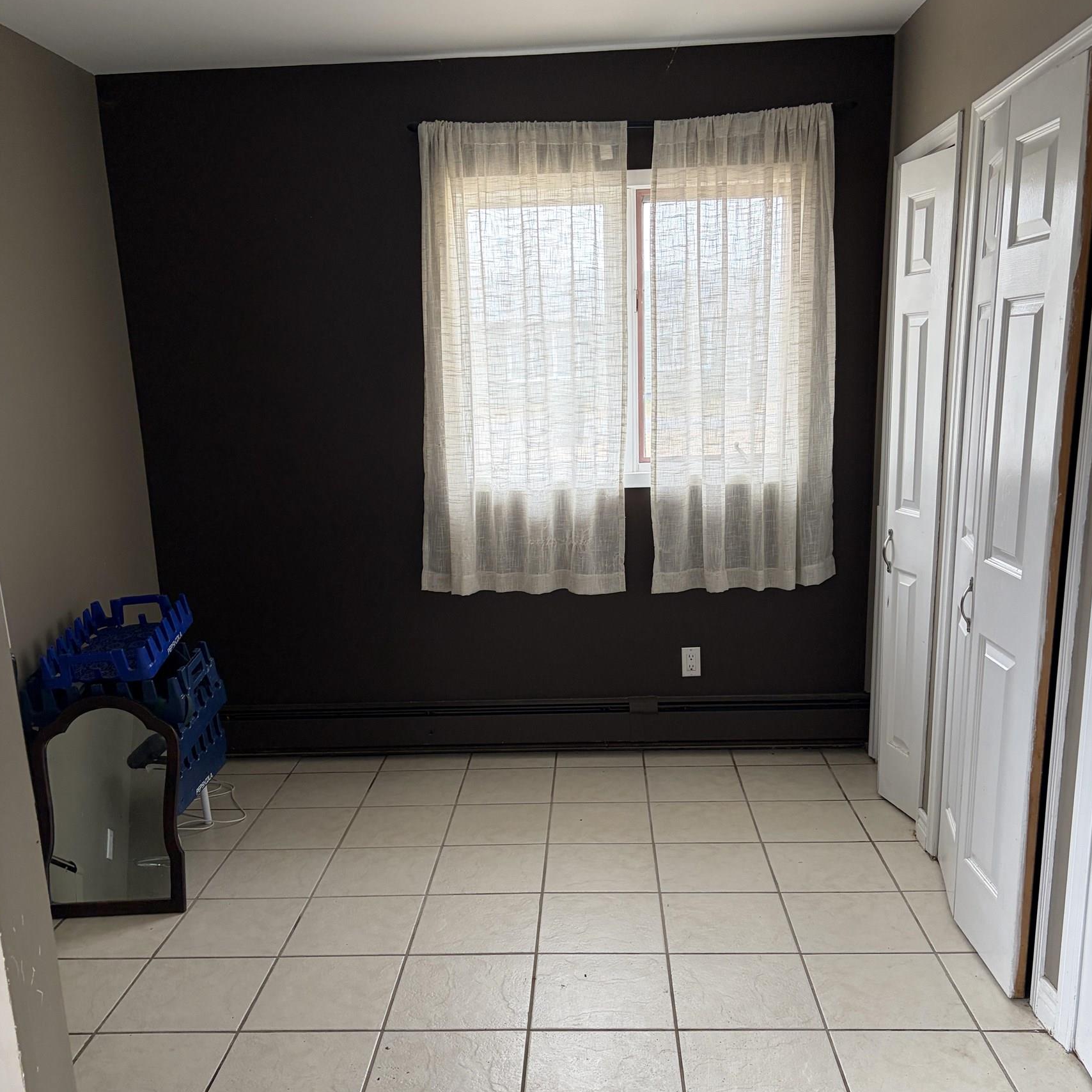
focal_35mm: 31
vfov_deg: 52.2
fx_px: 1106
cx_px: 547
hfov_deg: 52.5
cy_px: 648
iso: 125
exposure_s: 1/69
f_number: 1.6
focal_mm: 5.96
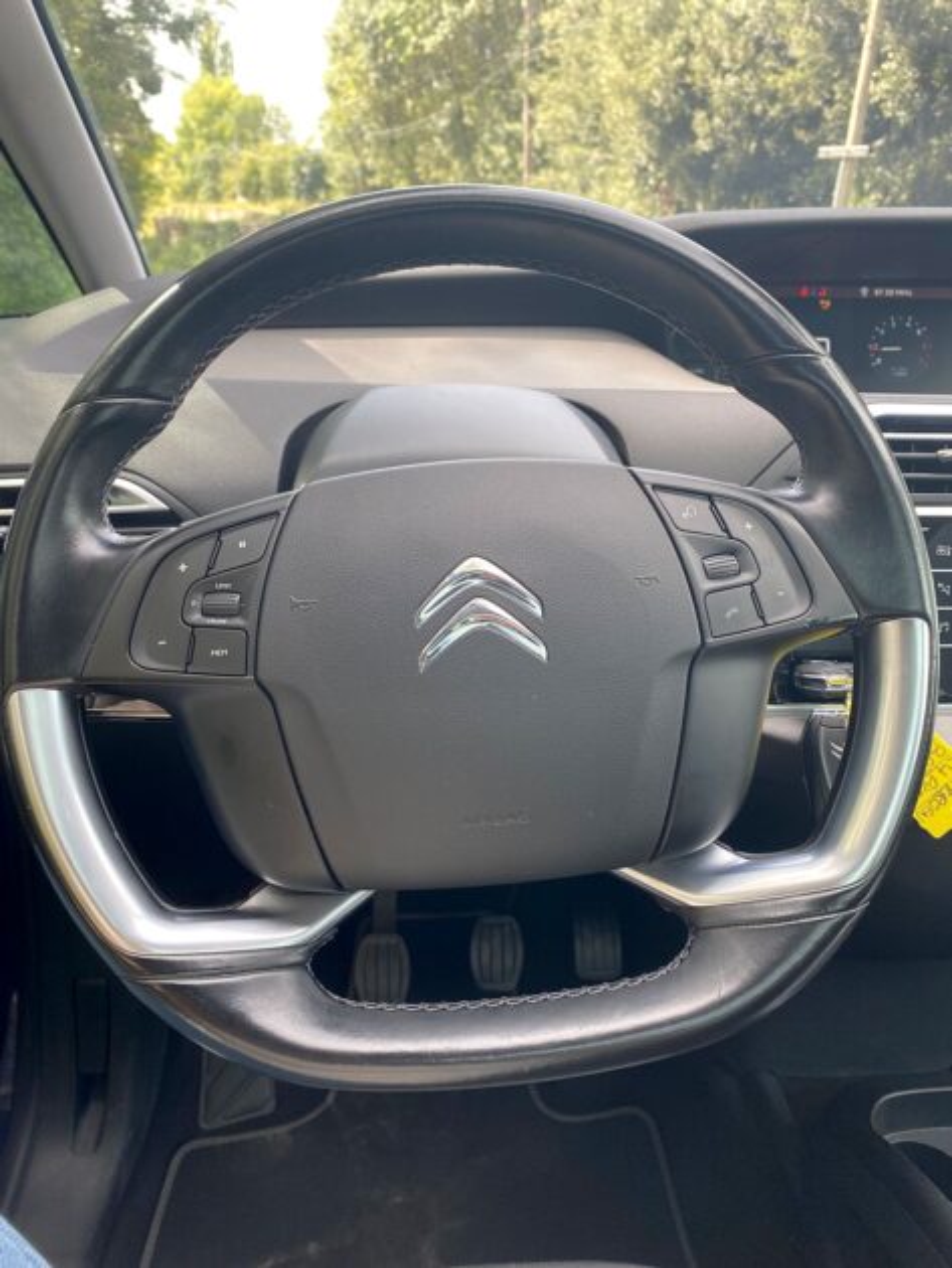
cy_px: 634
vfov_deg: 67.3
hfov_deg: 53.1
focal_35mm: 26
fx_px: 953
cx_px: 476
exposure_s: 1/122
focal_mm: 4.25
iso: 50
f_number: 1.8
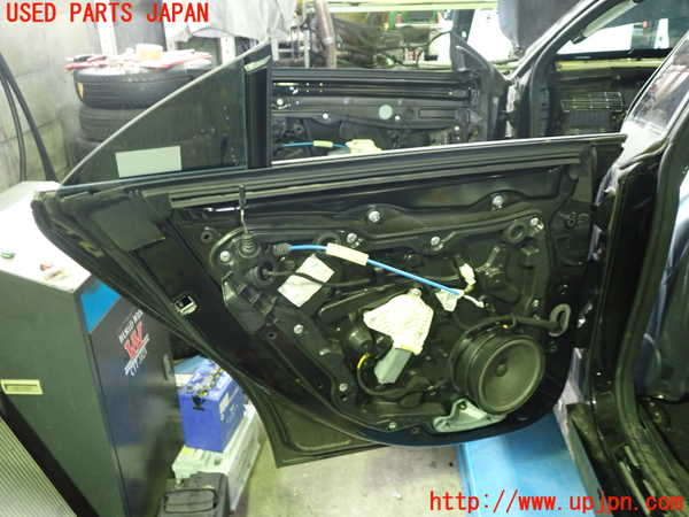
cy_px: 258
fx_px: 597
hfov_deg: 60.0
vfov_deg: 46.8
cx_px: 344
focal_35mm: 30
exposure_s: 1/20
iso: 800
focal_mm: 5.4
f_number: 2.3
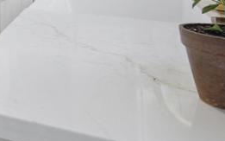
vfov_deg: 18.3
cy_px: -64
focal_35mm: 64
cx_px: -184
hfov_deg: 21.1
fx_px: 392
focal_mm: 16
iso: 4000
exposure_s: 1/400
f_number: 9
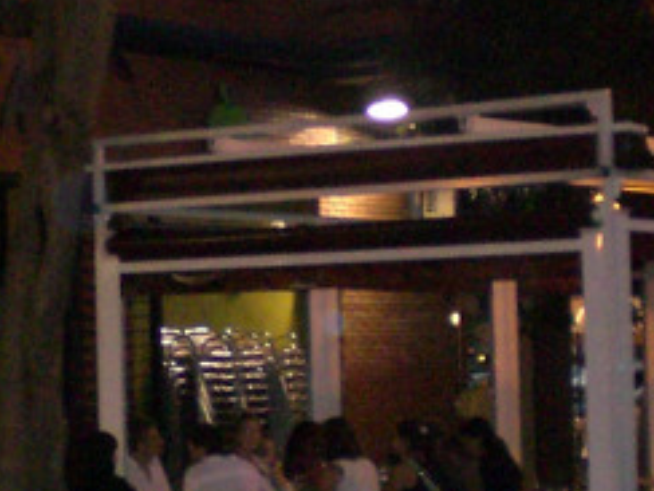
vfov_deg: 10.6
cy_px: 278
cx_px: -48
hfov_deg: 13.8
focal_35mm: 140
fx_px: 2645
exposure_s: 1/60
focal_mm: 6.3
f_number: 3.1
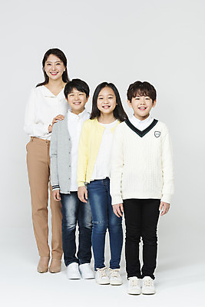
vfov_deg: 22.1
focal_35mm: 92
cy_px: 154
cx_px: 102
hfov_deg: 14.9
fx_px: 785
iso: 100
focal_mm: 92
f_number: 14
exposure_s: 1/125
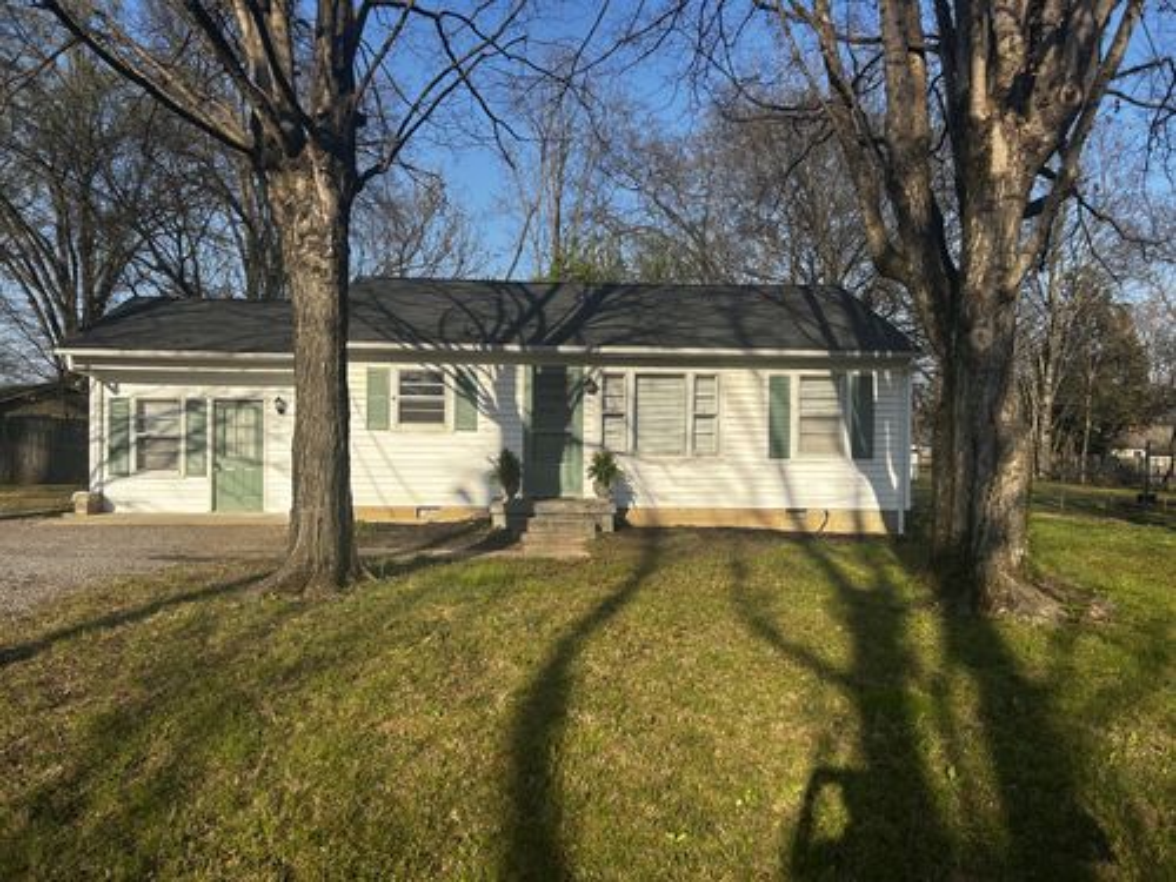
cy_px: 441
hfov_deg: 67.3
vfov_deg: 53.1
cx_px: 588
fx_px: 883
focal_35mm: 26
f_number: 1.5
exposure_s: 1/3077
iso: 50
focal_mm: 5.7
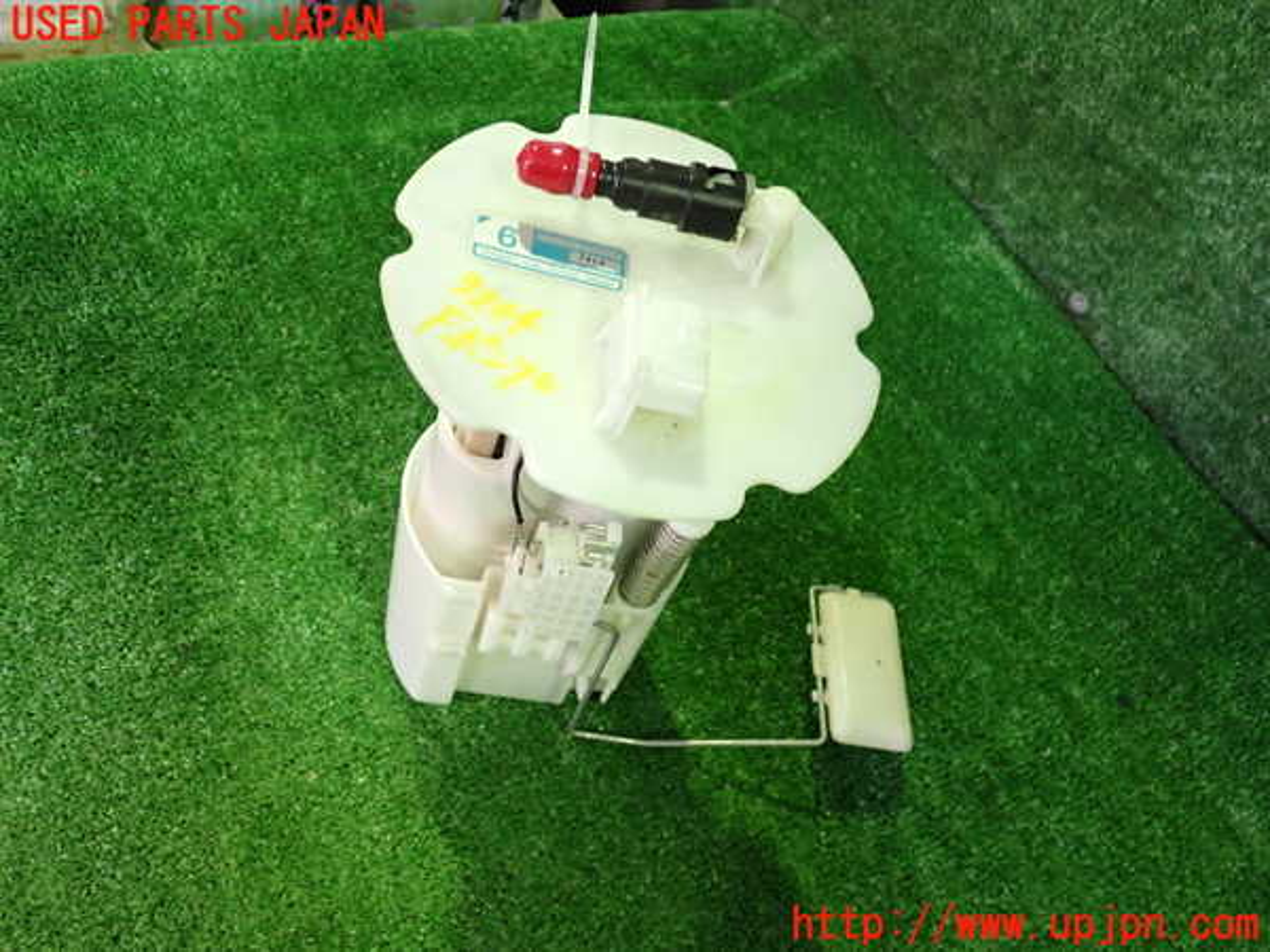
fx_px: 1101
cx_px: 635
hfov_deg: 60.0
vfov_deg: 46.8
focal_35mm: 30
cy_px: 476
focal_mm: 5.4
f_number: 2.3
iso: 400
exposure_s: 1/30
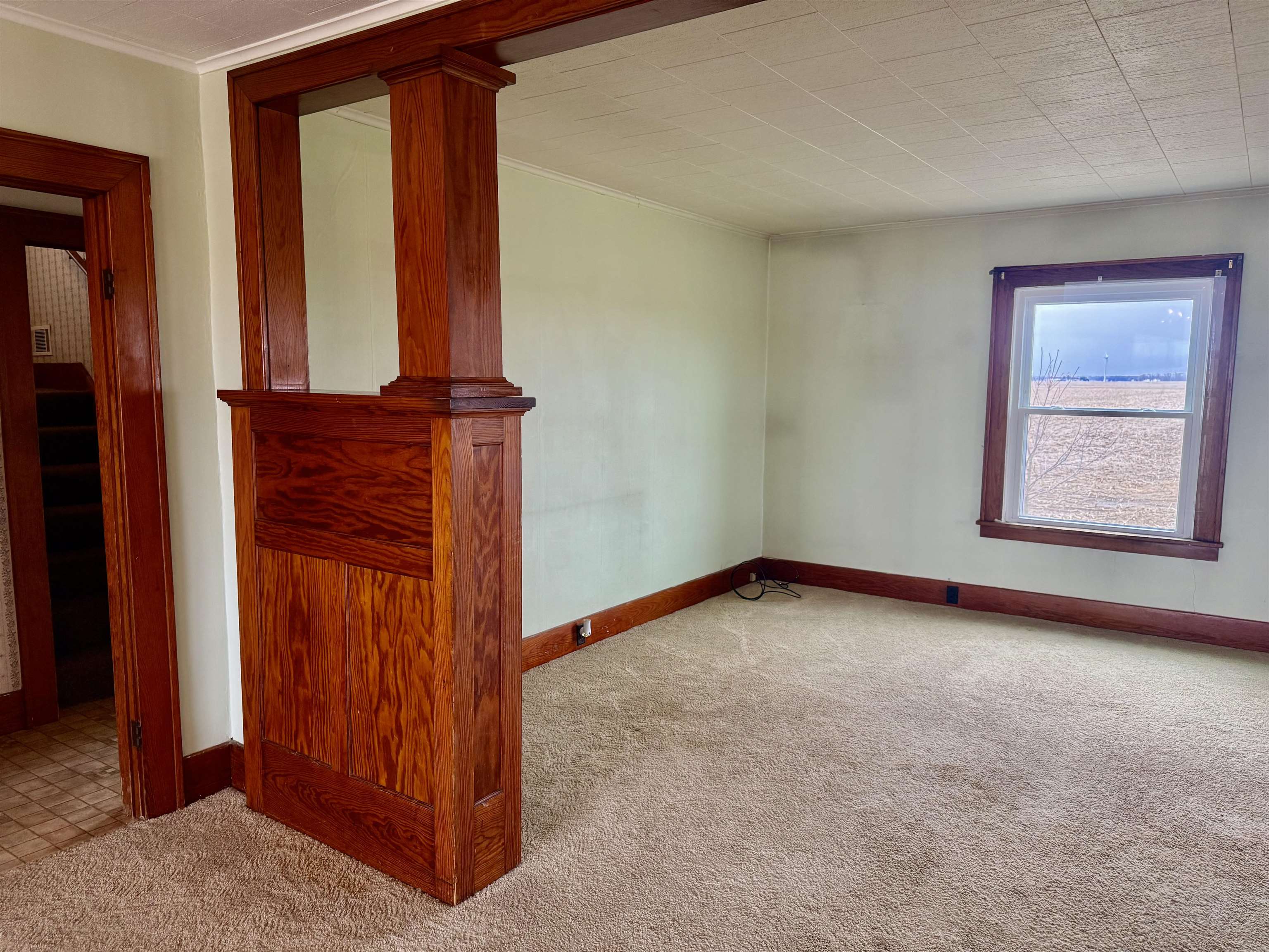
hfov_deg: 71.6
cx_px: 634
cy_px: 476
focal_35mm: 24
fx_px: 880
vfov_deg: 56.8
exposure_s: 1/133
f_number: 1.78
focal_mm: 6.76
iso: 200
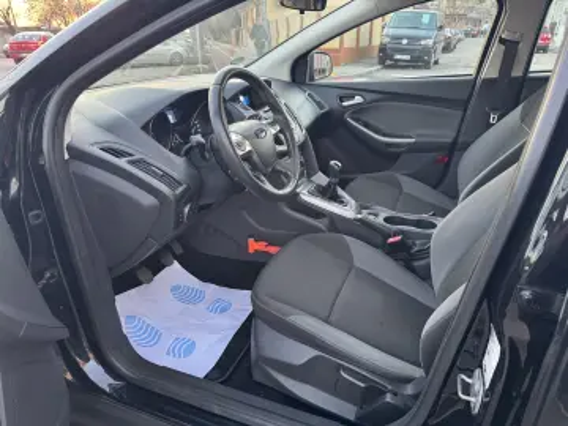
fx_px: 394
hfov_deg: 71.6
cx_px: 284
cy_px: 213
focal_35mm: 24
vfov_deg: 56.8
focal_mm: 6.76
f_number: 1.78
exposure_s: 1/60
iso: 250
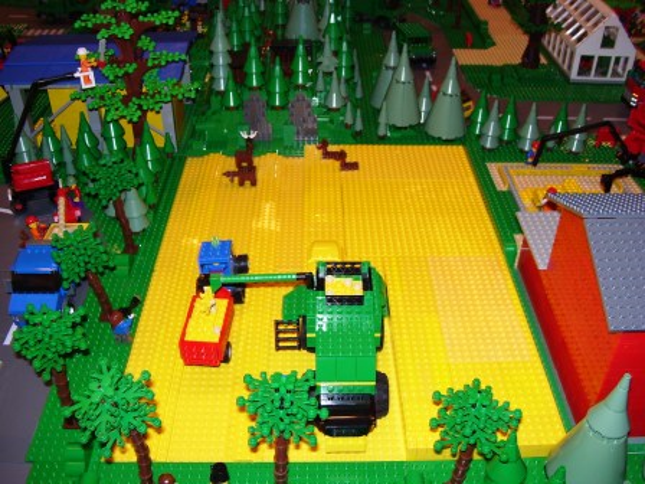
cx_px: 322
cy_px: 242
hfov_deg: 51.4
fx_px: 671
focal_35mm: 36
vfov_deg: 39.7
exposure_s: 1/60
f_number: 2.7
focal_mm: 6
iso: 80
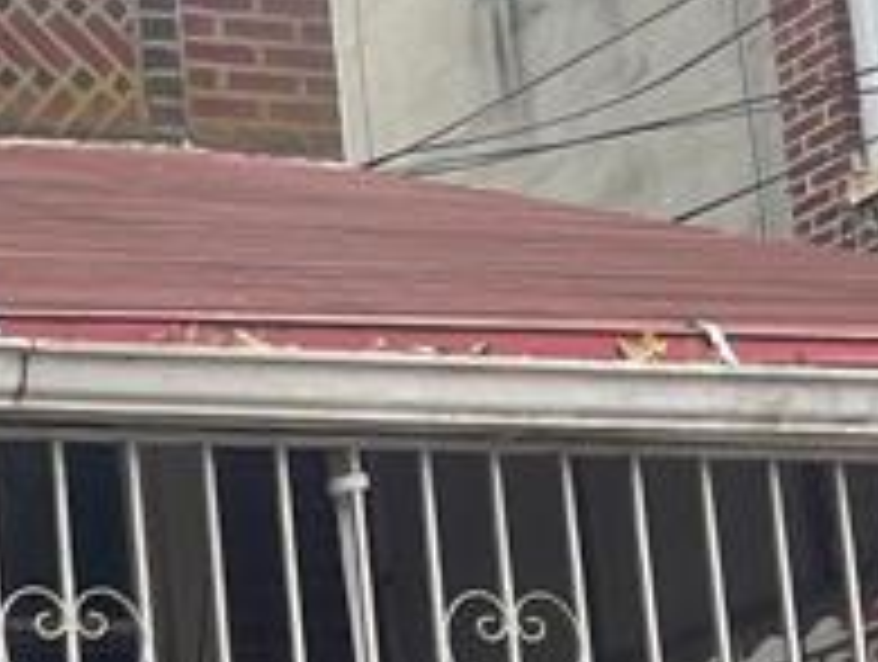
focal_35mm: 131
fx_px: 3329
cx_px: -630
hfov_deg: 13.7
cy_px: 910
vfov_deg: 11.0
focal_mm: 5.1
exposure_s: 1/304
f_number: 1.6
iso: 32
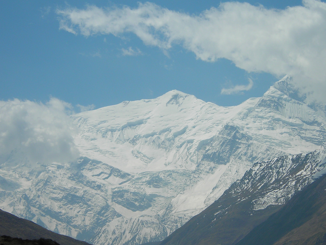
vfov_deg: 15.1
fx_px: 923
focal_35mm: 98
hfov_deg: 20.0
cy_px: 133
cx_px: 168
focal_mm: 12.7
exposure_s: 1/298
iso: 50
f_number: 8.4
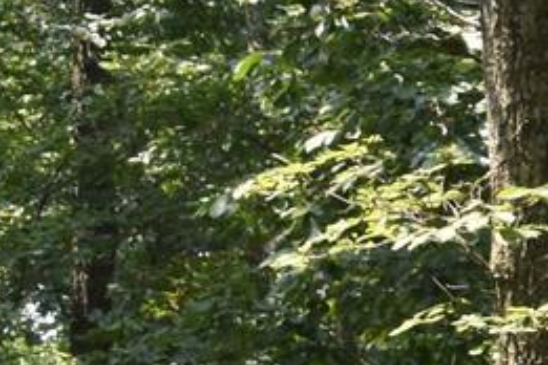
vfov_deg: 4.1
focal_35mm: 330
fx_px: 5023
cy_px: 876
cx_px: 1690
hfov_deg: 5.8
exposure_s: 1/500
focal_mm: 28
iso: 400
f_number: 5.6
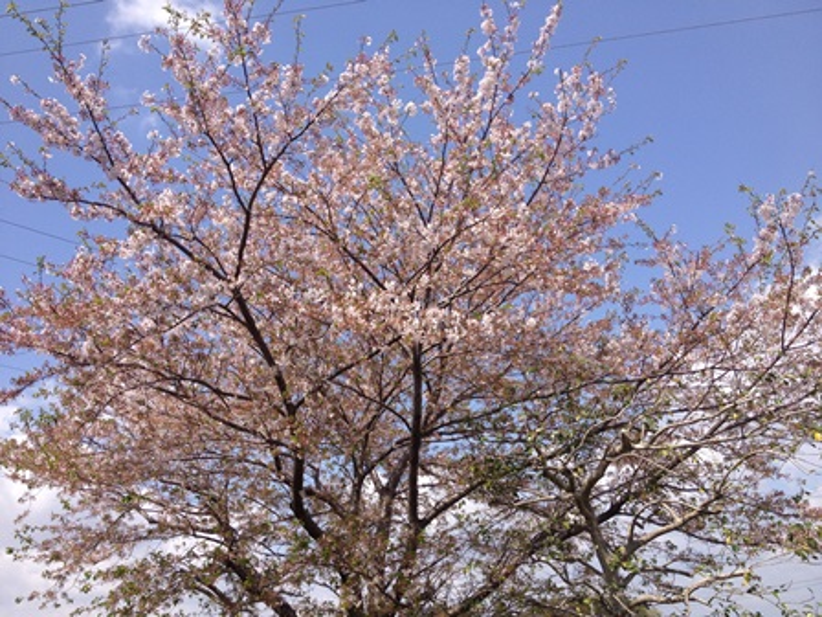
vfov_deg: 40.7
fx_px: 831
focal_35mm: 35
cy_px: 308
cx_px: 411
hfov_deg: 52.6
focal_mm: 4.28
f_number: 2.4
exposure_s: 1/1672
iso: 64
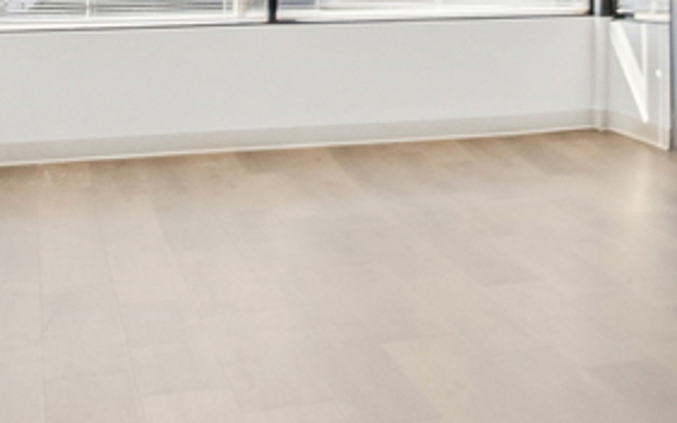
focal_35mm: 88
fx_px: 1623
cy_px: -115
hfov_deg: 18.0
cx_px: 1270
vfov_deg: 14.3
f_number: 8
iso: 400
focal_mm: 10
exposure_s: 1/60
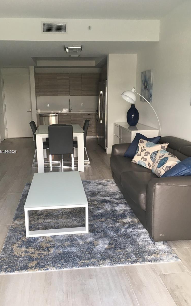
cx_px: 85
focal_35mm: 31
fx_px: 258
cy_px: 152
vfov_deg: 61.2
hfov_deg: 40.6
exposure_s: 1/30
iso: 32
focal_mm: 4.15
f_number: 2.2
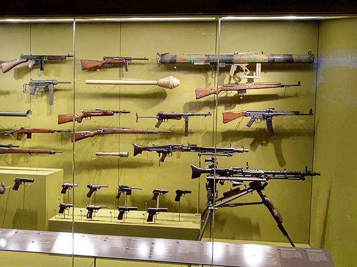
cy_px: 134
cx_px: 182
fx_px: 278
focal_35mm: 27
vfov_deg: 51.4
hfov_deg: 65.3
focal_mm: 3.83
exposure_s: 1/17
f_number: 2.2
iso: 800
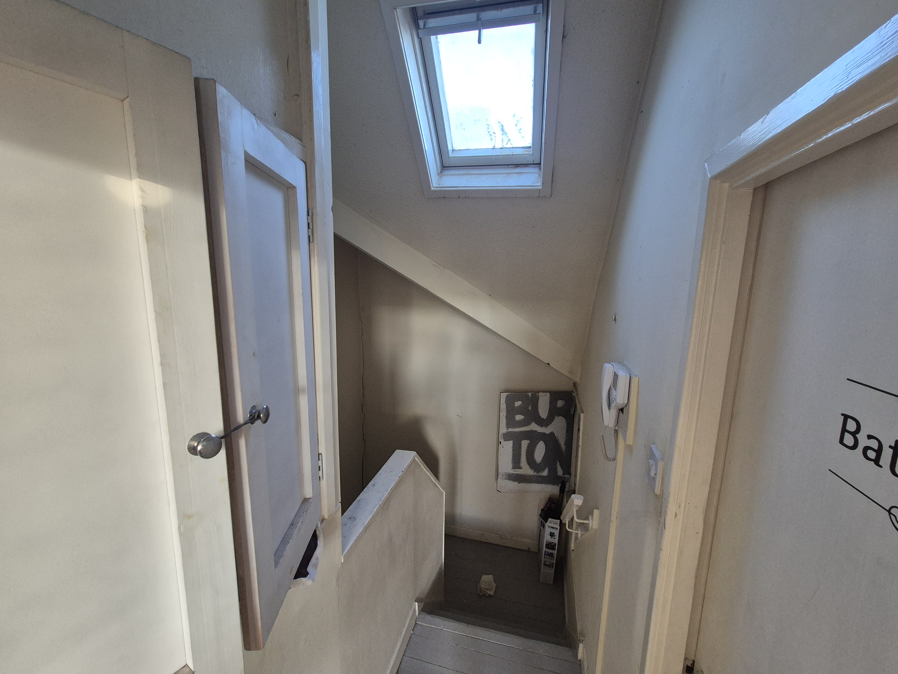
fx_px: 337
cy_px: 337
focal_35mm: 13
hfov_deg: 106.2
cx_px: 449
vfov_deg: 89.9
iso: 320
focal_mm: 2.2
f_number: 2.2
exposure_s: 1/100
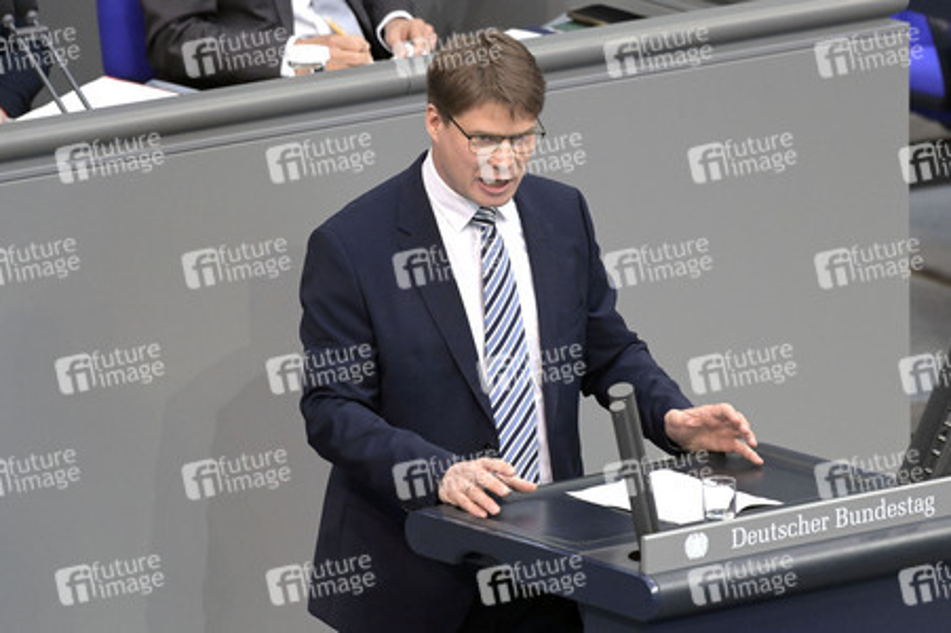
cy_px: 316
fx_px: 9239
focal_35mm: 350
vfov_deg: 3.9
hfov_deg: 5.9
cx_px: 476
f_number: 5.6
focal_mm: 350
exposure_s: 1/400
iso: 8000
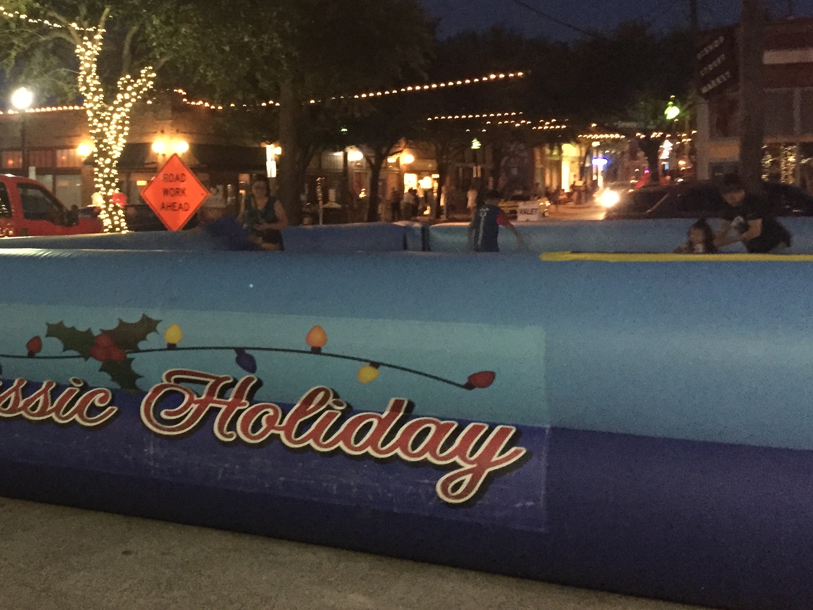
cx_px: 146
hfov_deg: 36.7
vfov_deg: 28.9
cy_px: 194
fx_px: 1174
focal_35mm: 50
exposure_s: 1/15
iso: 400
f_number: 2.2
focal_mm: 4.15
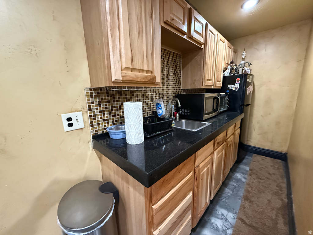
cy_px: 118
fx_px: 127
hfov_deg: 102.1
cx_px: 156
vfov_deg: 85.7
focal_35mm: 14
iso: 1250
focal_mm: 2.22
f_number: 2.2
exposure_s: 1/60
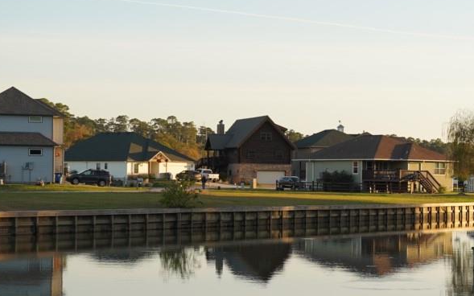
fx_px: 1266
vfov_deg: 13.3
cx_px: 510
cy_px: 191
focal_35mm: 98
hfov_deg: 20.3
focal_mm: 35
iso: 100
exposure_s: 1/200
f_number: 4.5
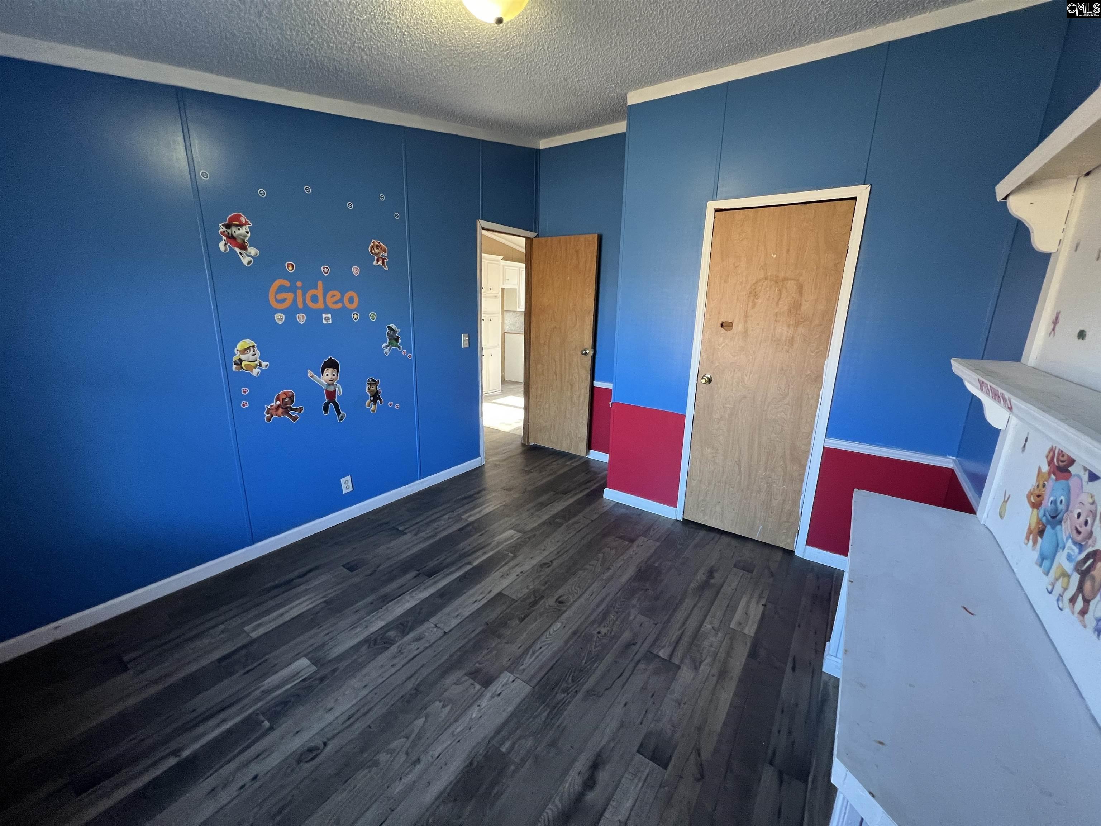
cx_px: 550
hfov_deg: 106.2
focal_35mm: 13
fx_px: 413
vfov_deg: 89.9
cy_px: 413
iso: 250
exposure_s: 1/75
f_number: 1.8
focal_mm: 1.57
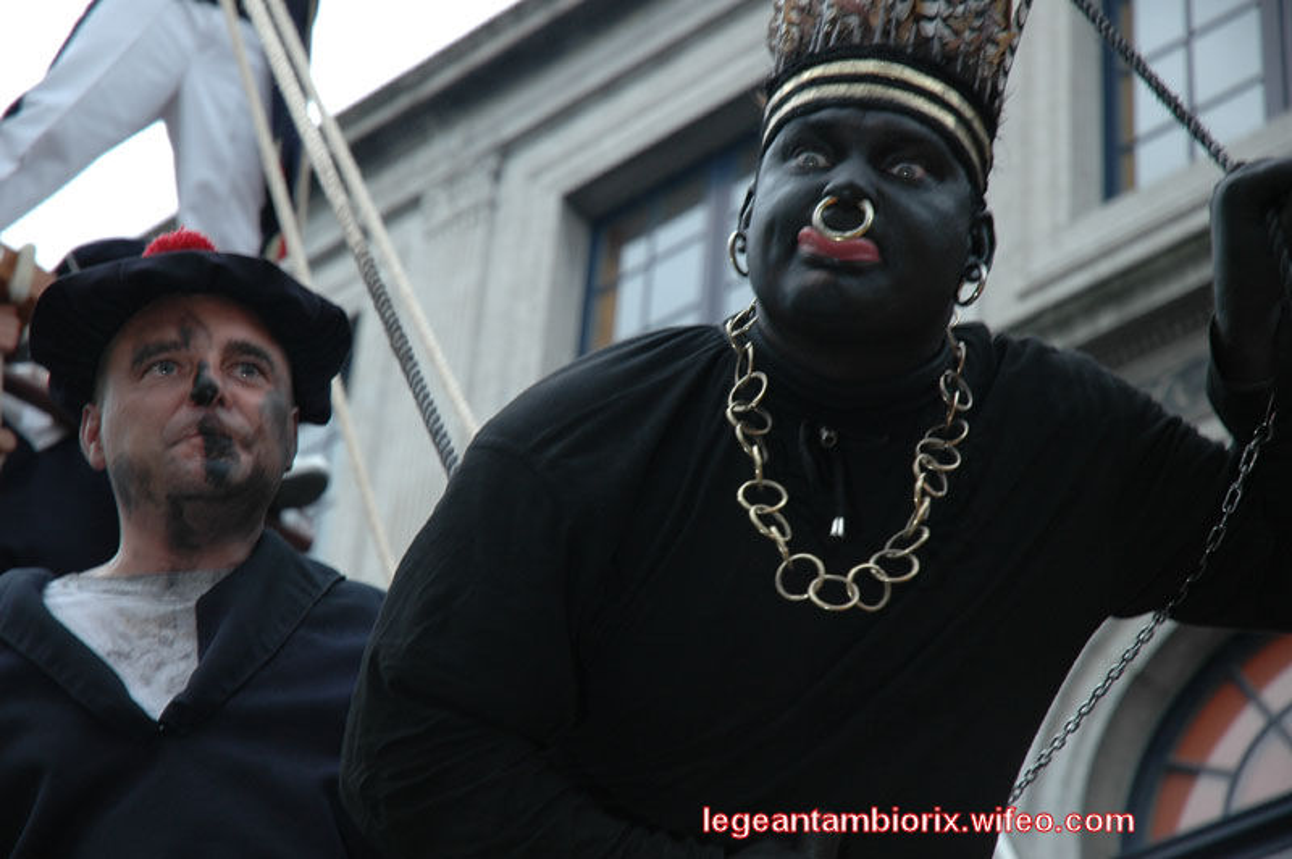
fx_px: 3765
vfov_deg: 13.0
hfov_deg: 19.5
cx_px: 646
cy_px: 430
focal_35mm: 105
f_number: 4.5
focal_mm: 70
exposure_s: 1/125
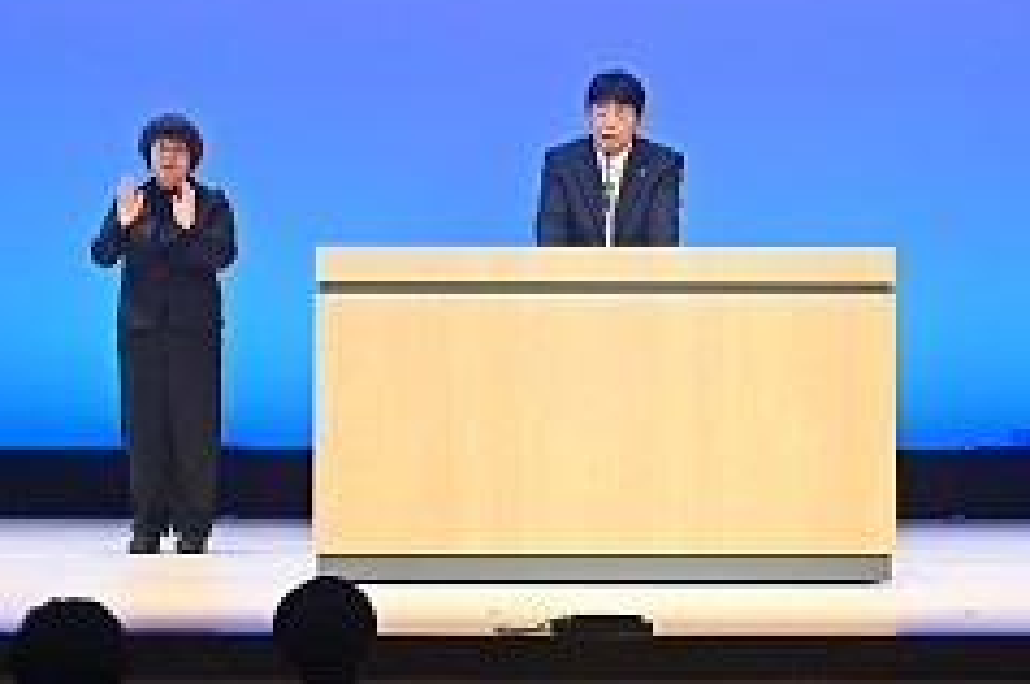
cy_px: 91
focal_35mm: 125
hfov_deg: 16.4
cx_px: 612
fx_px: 3571
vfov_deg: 10.9
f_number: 5
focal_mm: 37
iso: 640
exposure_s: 1/60
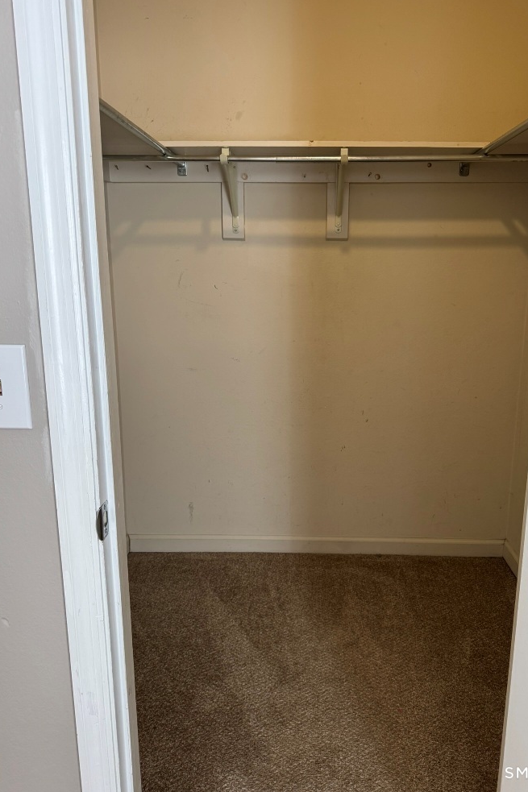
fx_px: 572
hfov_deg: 49.4
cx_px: 299
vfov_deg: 69.4
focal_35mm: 26
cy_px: 383
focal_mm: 6.76
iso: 200
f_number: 1.78
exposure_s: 1/120
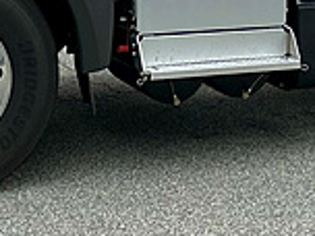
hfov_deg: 15.4
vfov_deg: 10.9
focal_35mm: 128
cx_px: 213
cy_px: -185
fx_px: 1165
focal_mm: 4.25
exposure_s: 1/3610
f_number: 1.8
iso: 32
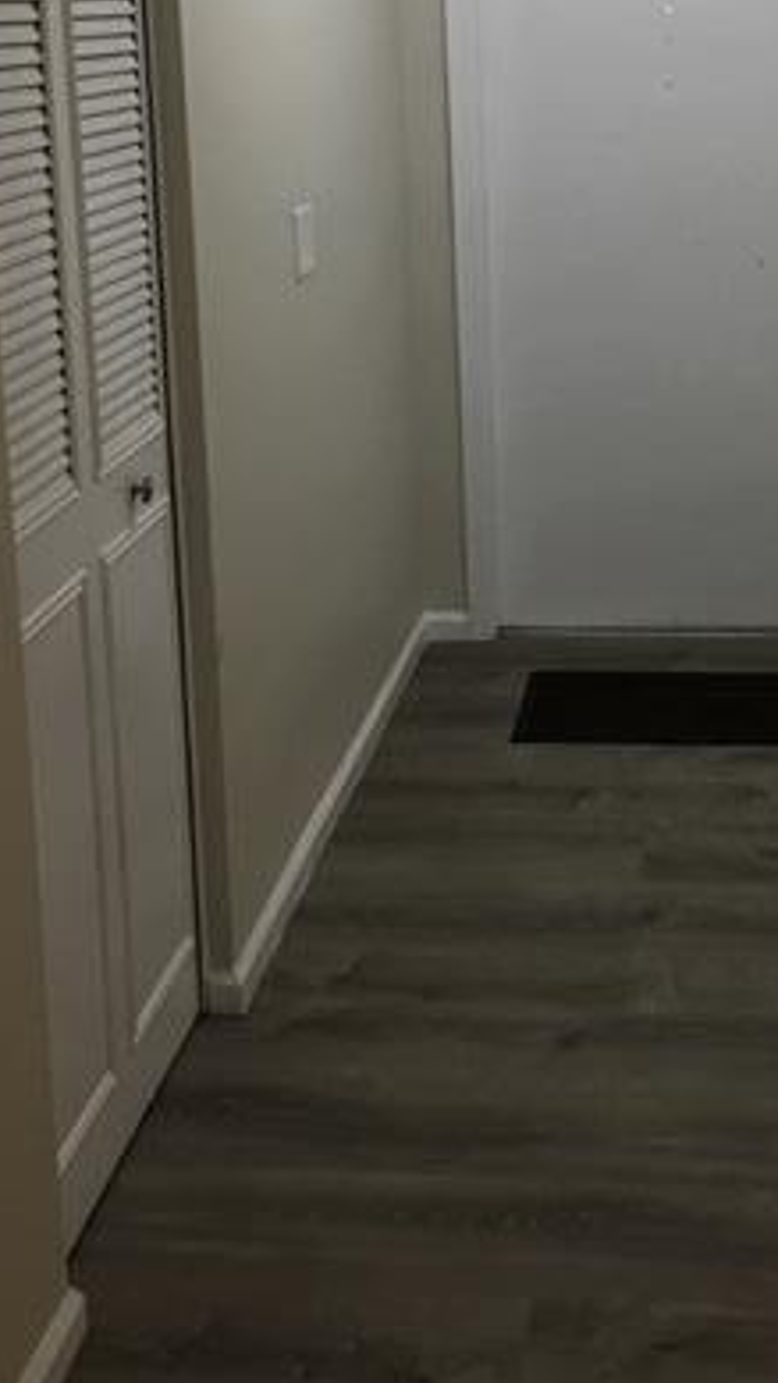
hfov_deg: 22.9
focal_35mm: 52
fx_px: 1906
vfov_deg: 38.9
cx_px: 536
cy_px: 359
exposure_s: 1/15
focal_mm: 4.15
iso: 64
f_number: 2.2
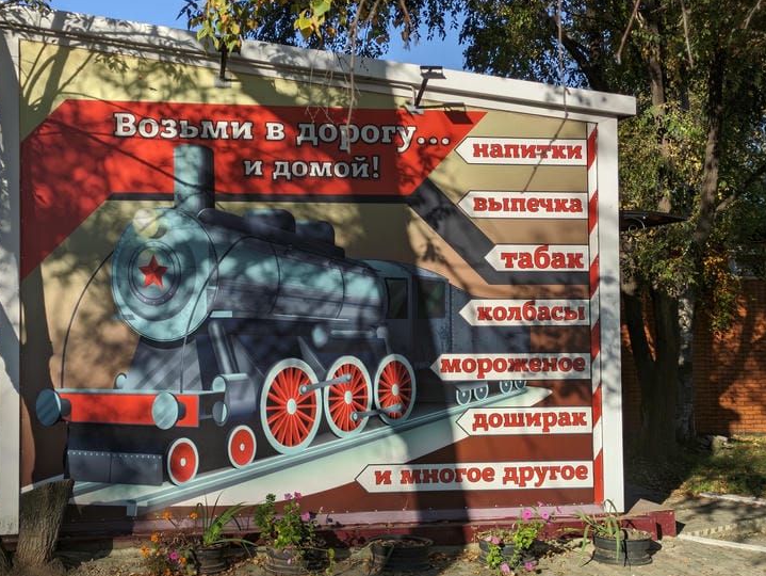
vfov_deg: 29.1
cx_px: 308
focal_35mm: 50
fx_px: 1107
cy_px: 281
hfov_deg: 38.0
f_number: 1.89
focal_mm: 5.43
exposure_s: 1/1429
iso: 38
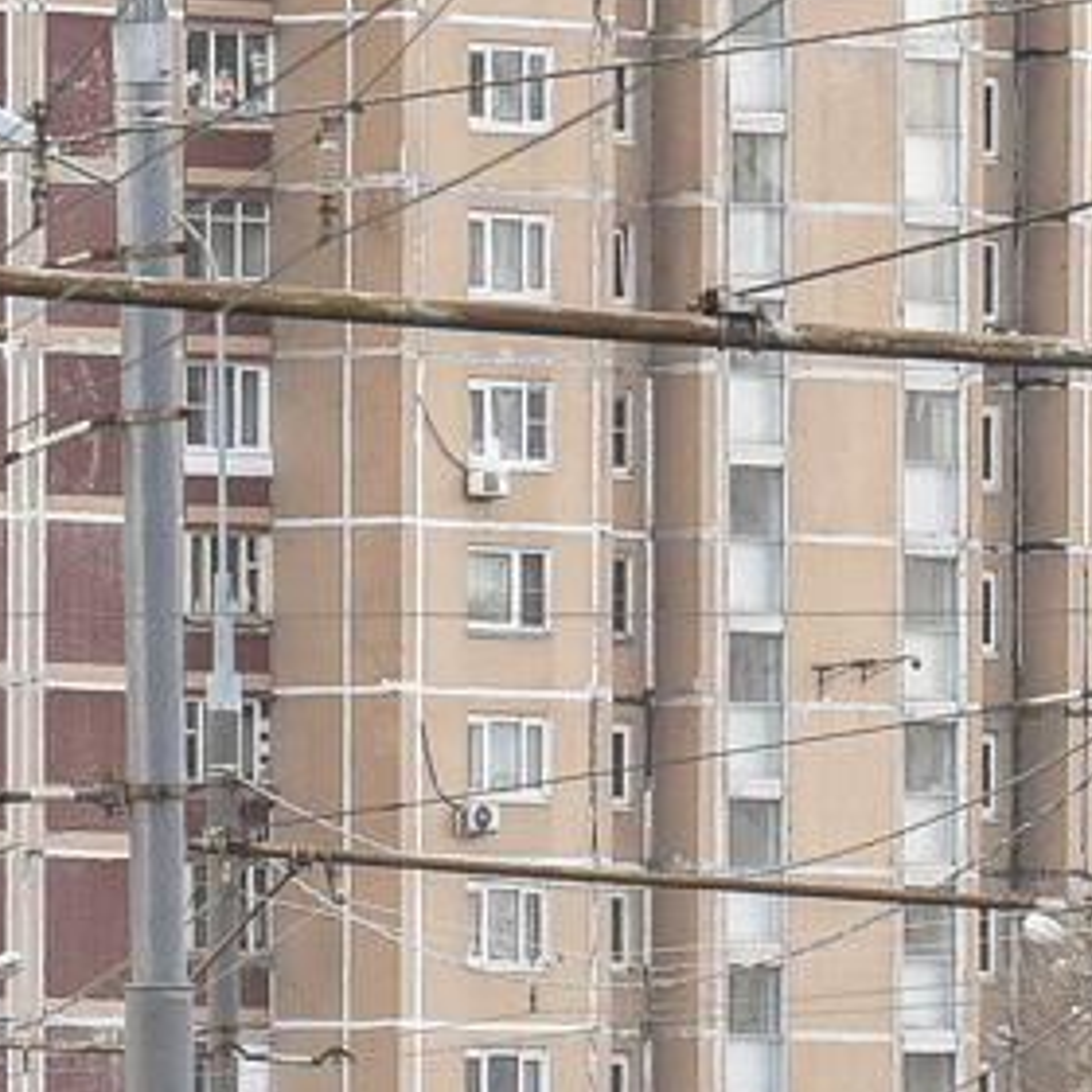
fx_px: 20444
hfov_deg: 3.1
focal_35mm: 573
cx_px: -468
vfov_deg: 3.1
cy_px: 1451
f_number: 5.6
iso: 800
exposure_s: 1/500
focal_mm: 105
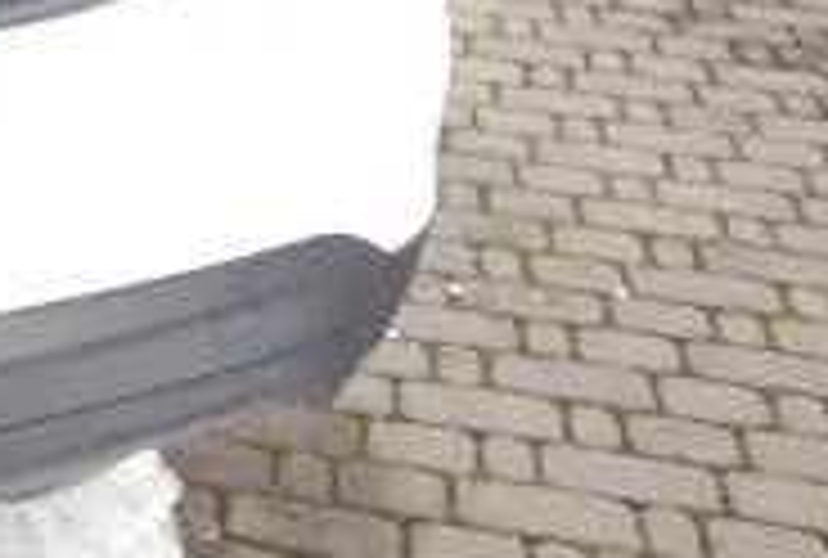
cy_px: -346
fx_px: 2884
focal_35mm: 125
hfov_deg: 14.7
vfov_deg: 10.6
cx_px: -567
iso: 200
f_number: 4.5
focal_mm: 24
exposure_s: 1/80
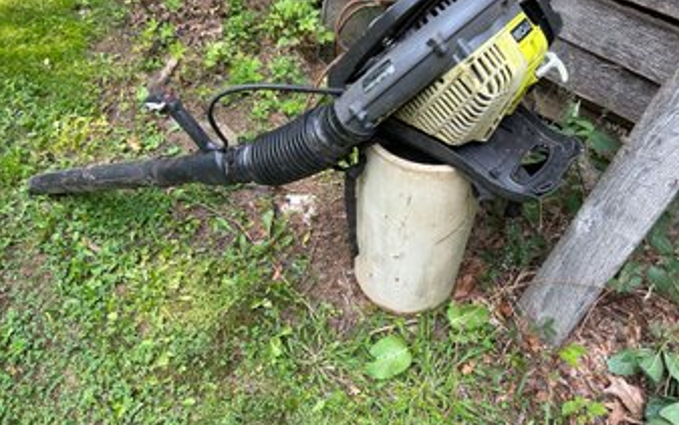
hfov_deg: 66.4
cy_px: 182
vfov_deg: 44.5
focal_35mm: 28
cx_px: 342
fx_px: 518
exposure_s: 1/404
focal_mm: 5.7
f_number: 1.5
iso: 50
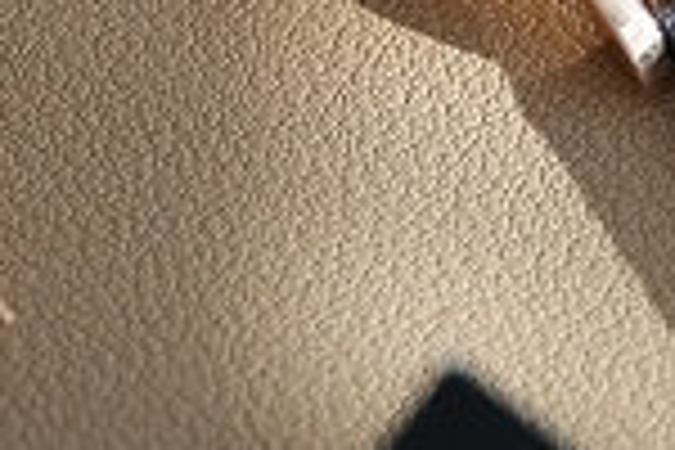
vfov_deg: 2.8
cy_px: -443
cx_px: 544
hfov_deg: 4.2
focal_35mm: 492
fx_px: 9224
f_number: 2.8
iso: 1000
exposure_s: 1/250
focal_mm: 105
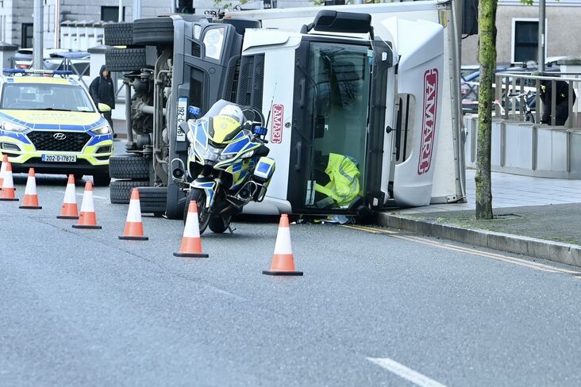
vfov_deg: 5.6
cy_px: 72
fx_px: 3970
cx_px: 368
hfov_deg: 8.4
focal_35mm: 246
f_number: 4.5
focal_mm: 150
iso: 1250
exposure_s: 1/1600
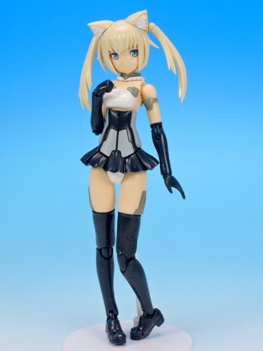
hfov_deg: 19.6
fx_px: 760
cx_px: 132
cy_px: 176
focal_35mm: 75
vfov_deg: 26.0
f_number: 7.3
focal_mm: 16
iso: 80
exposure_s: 1/1.3
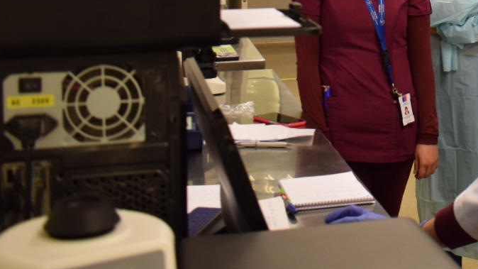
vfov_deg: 16.8
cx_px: 484
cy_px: -67
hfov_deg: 28.9
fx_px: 862
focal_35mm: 68
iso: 640
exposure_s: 1/60
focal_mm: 18
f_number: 4
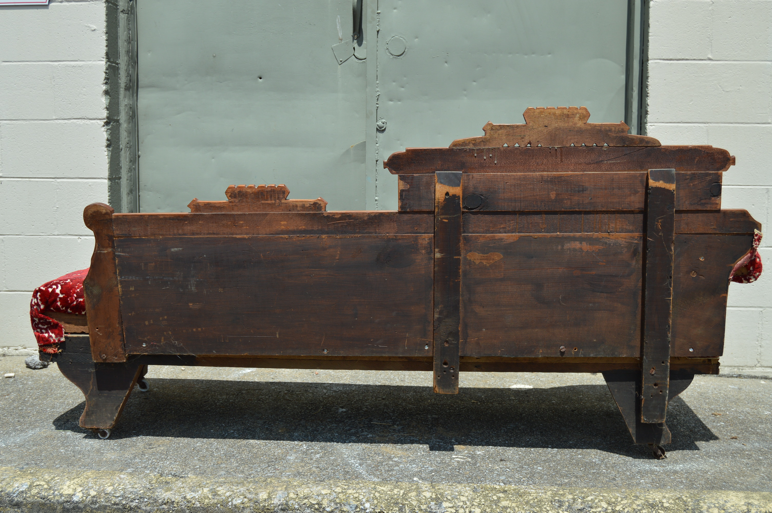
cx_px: 386
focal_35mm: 42
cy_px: 256
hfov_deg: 46.4
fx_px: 900
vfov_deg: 31.8
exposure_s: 1/640
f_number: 5.6
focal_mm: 28
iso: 100
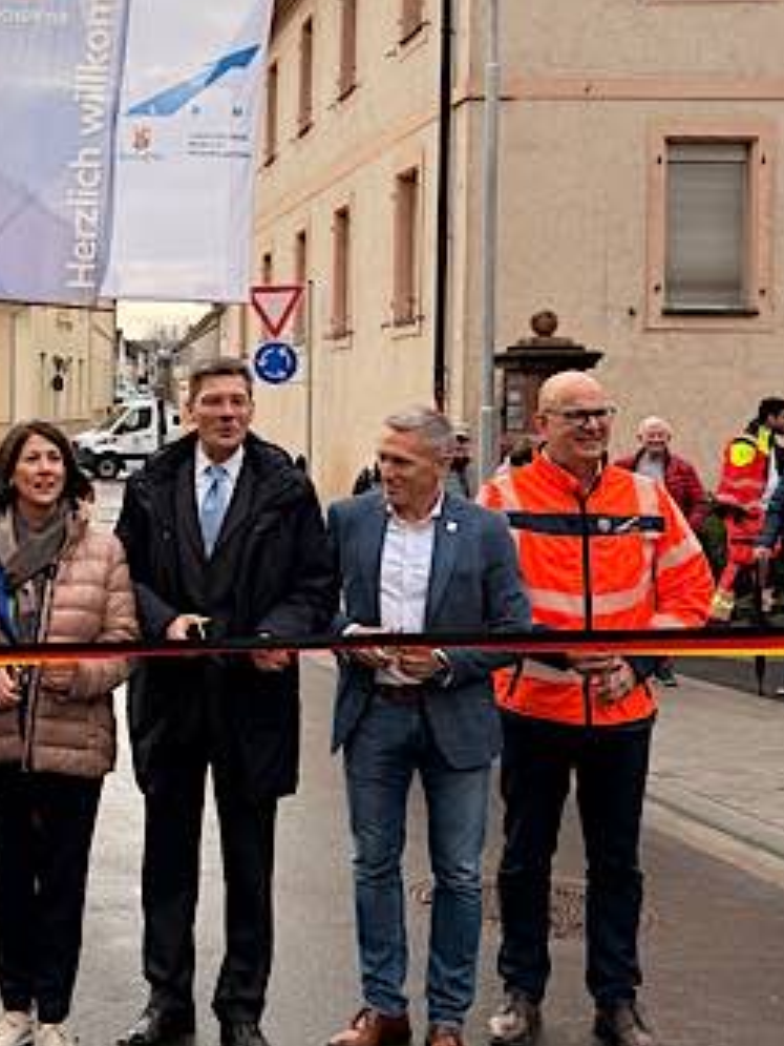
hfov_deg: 25.6
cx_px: -63
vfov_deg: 36.0
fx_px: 1600
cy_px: 411
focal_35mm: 53
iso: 100
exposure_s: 1/920
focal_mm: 6.76
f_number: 1.78
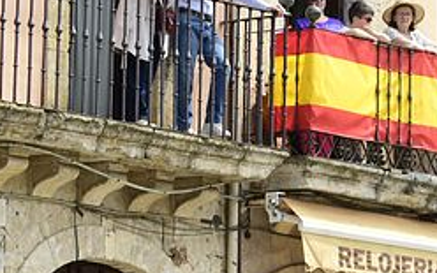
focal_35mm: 259
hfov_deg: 7.8
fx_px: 3085
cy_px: 285
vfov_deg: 5.1
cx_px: 788
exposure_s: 1/200
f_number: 6.3
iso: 200
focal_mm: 70
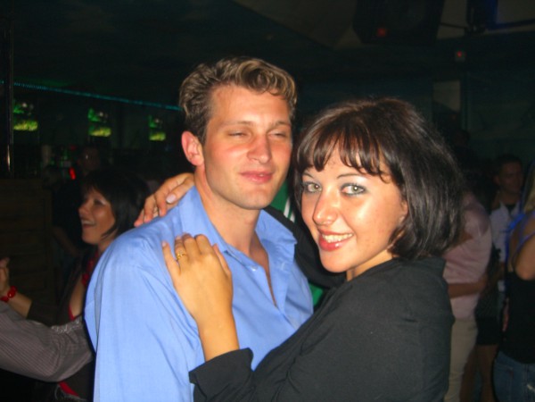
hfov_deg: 49.0
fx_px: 587
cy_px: 201
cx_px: 268
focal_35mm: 38
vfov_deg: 37.7
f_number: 2.8
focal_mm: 7.9
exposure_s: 1/60
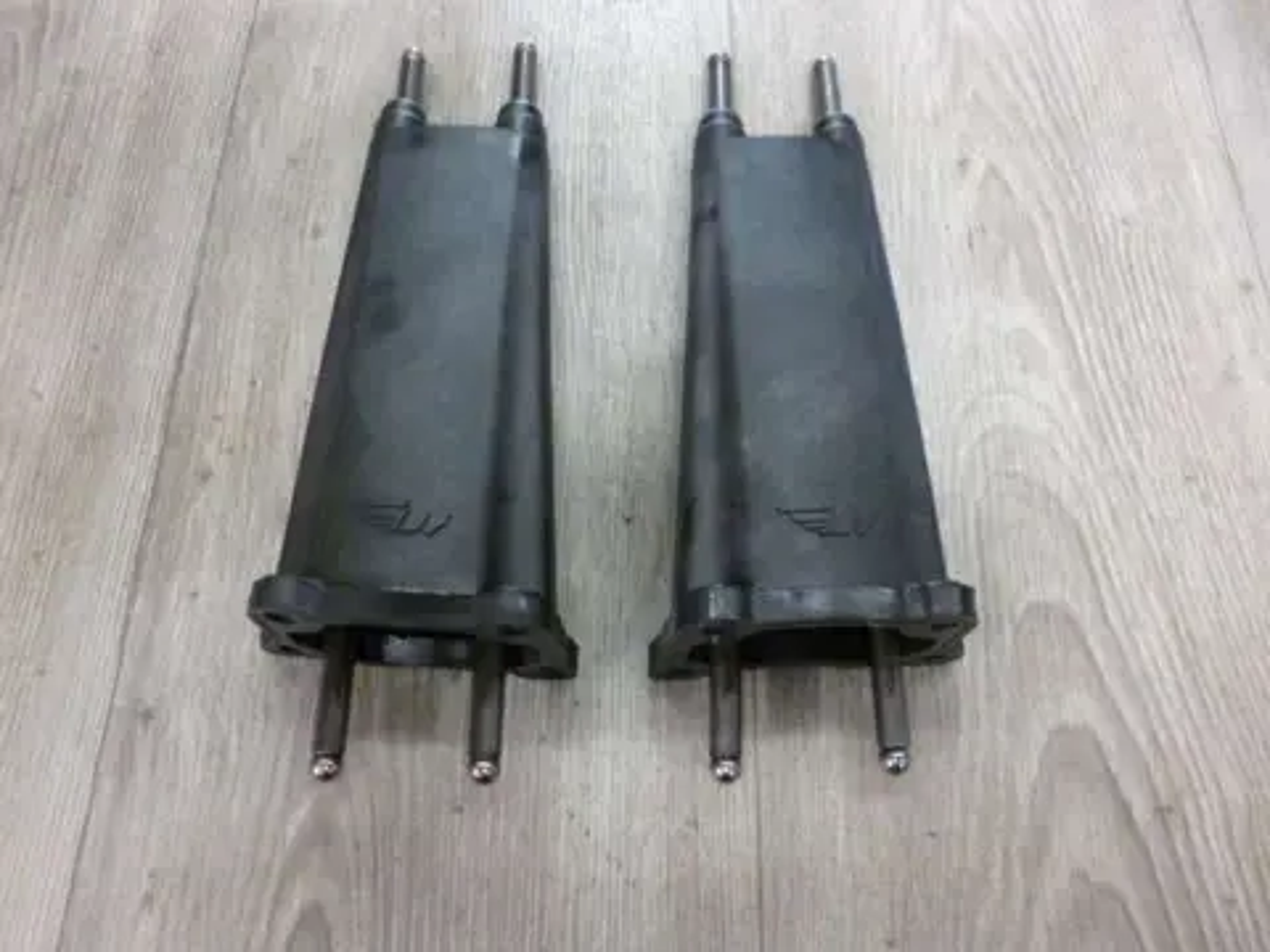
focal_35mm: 24
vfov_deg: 56.8
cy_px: 476
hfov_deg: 71.6
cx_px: 635
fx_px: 881
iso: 400
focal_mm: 4.3
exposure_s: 1/20
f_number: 2.5
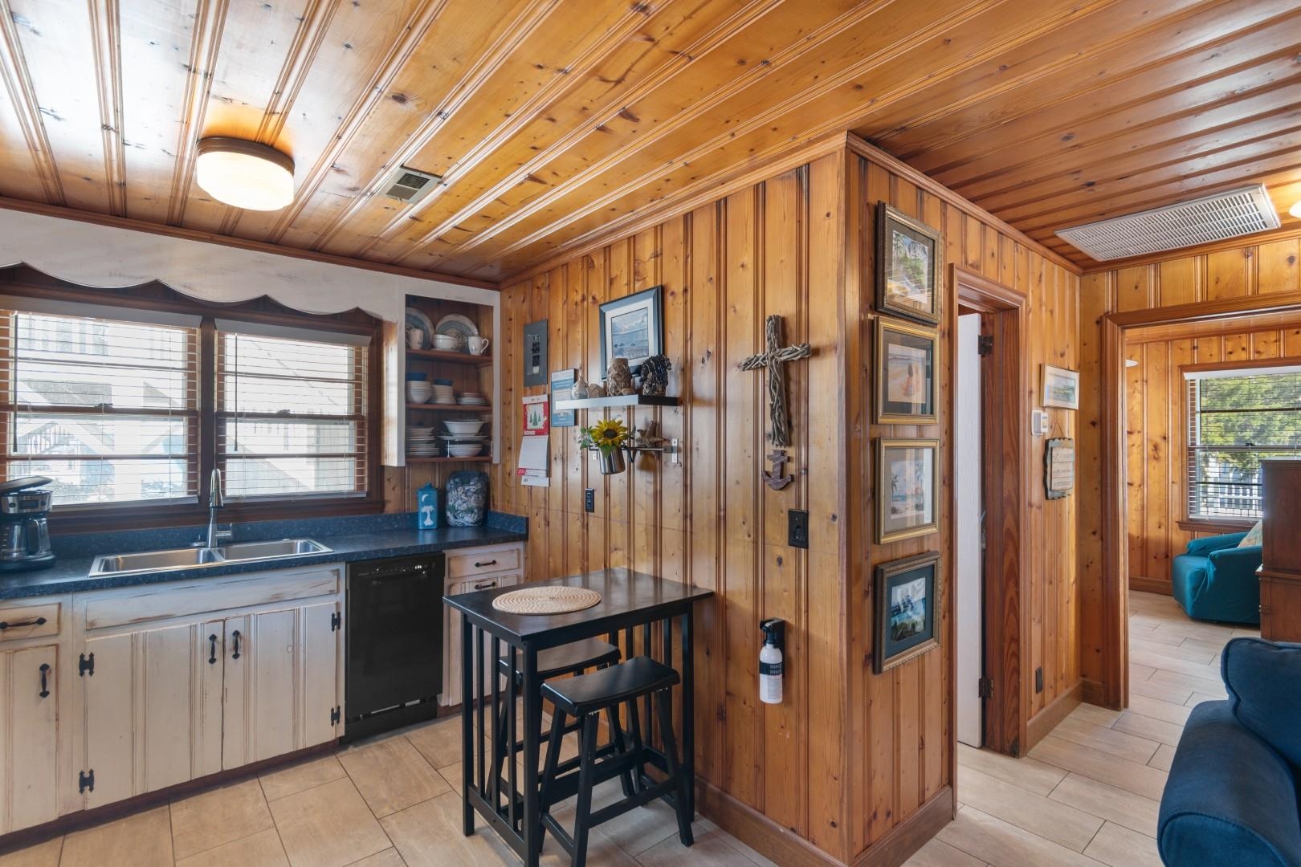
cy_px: 434
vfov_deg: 73.7
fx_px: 578
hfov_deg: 96.7
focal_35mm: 16
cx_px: 650
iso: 100
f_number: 4.8
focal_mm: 11
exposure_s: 1/5
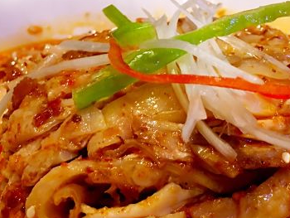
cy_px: 179
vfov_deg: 24.8
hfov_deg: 33.1
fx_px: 486
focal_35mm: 58
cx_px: 178
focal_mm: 4.15
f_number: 2.2
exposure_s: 1/10
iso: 100
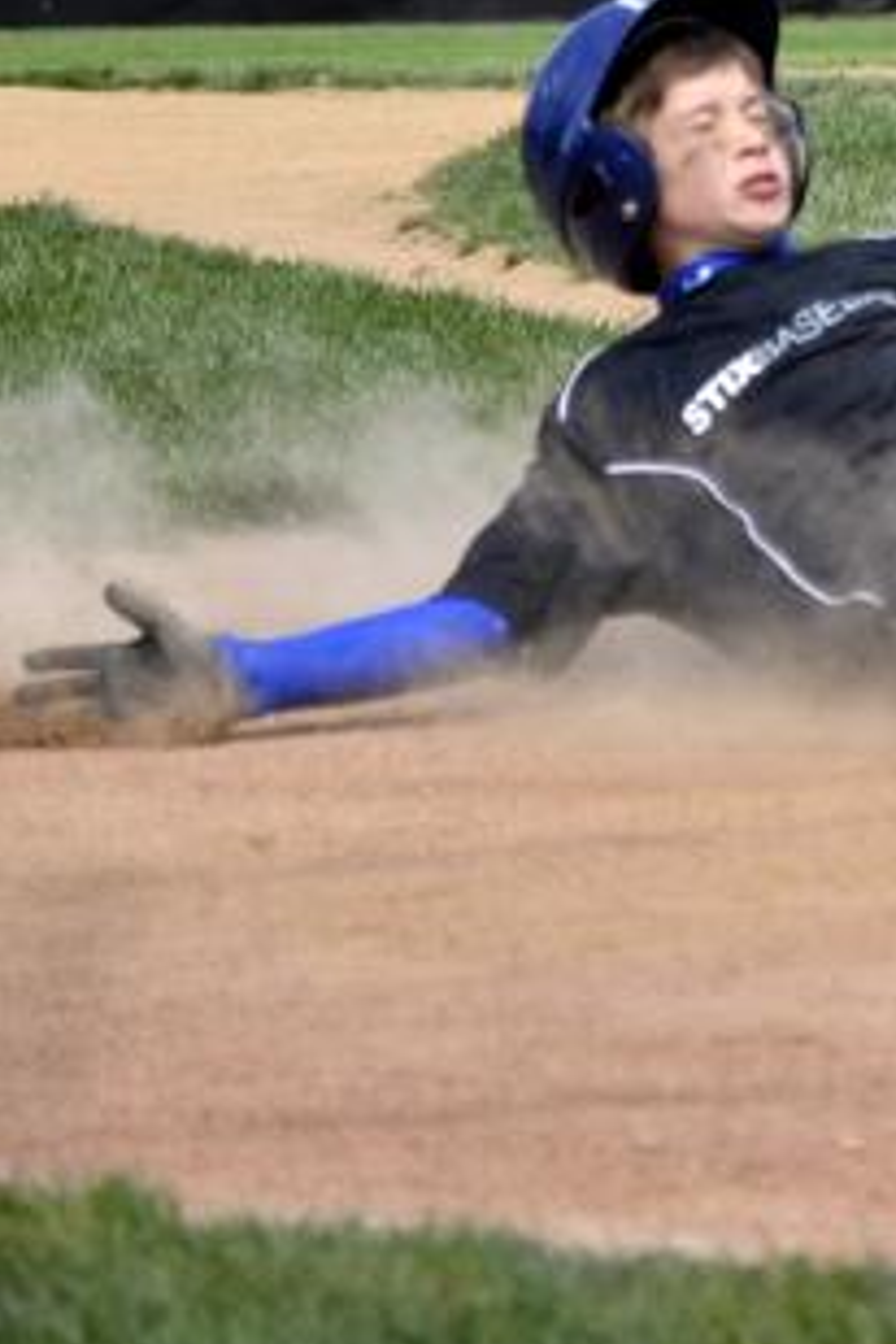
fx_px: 9258
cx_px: 1875
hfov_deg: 5.4
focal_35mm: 248
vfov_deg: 8.3
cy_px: 244
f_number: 2.8
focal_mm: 50
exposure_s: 1/2500
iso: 140
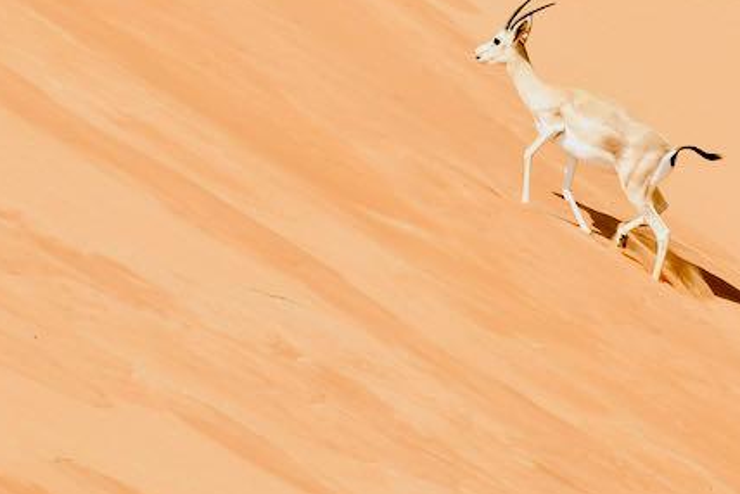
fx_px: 23777
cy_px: 5
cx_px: 515
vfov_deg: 1.2
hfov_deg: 1.8
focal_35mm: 1156
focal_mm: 300
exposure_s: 1/500
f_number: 8
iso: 140
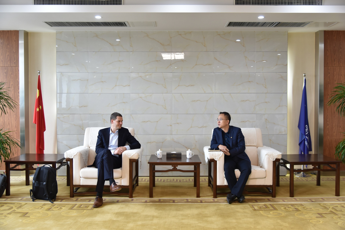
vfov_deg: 37.8
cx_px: 172
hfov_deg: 54.4
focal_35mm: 35
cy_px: 115
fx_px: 335
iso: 500
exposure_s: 1/40
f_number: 4
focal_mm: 35
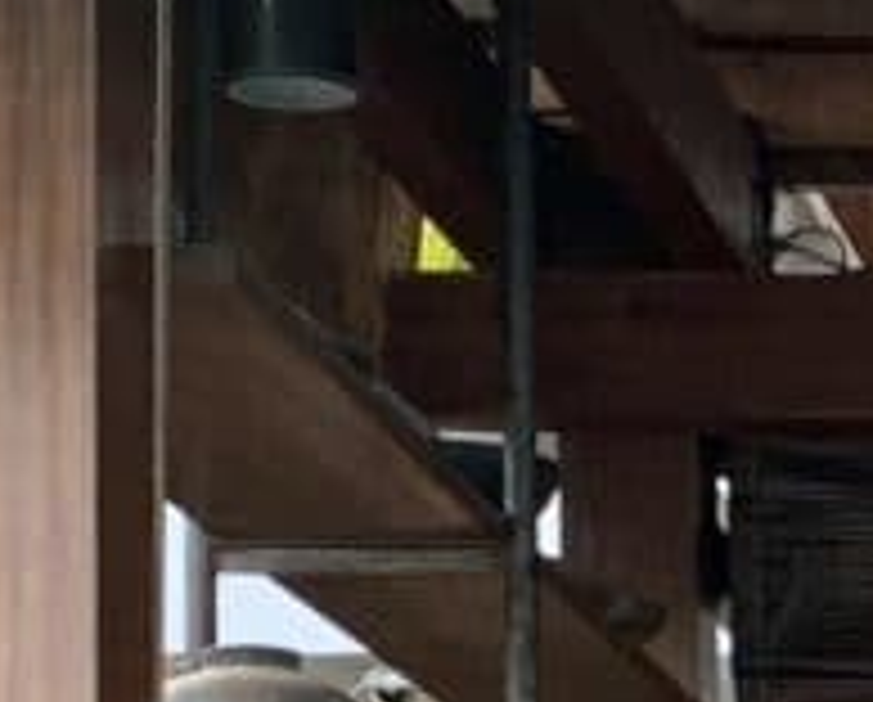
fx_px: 4867
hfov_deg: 9.6
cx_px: 1688
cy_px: 1562
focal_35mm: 188
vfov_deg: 7.8
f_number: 1.8
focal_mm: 4.25
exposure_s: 1/121
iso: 64
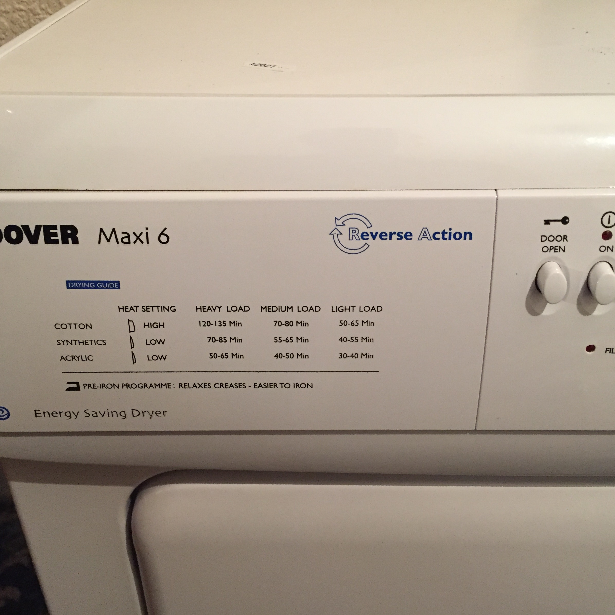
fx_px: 704
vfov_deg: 47.2
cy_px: 314
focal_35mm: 35
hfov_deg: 47.2
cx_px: 313
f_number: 2.2
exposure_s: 1/25
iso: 250
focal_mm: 4.15
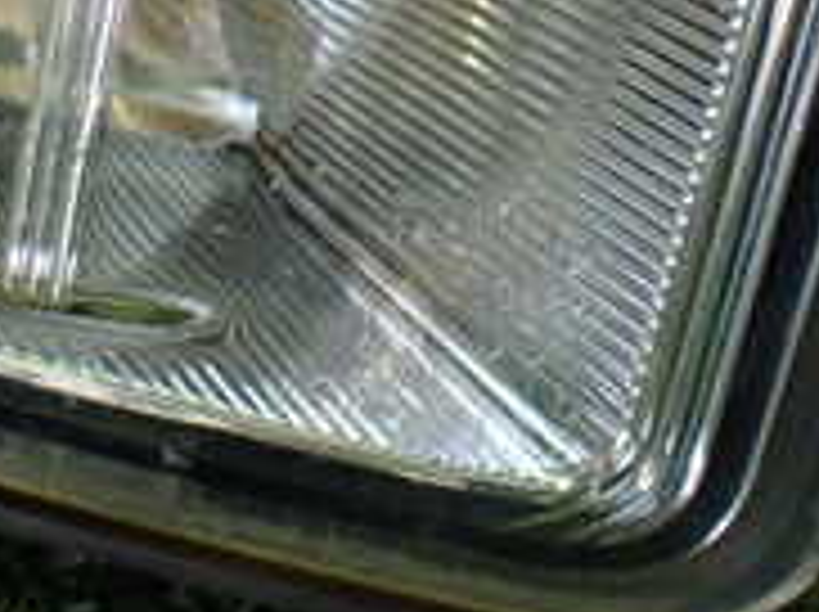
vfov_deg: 14.3
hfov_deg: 19.7
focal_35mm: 99
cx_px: 166
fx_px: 2339
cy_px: -189
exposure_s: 1/60
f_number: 2.3
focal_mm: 5.4
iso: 800
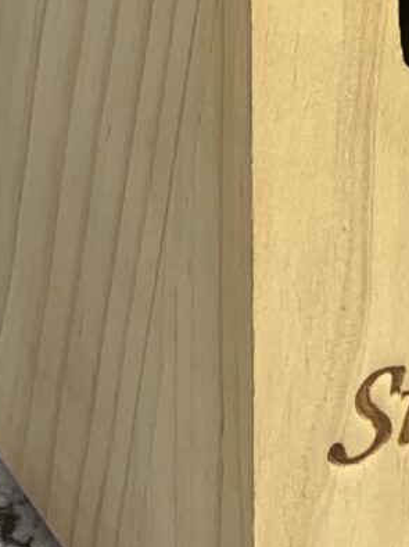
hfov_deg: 8.7
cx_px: 445
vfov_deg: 10.4
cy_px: -691
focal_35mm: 169
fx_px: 2665
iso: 25
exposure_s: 1/125
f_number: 1.8
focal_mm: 4.25
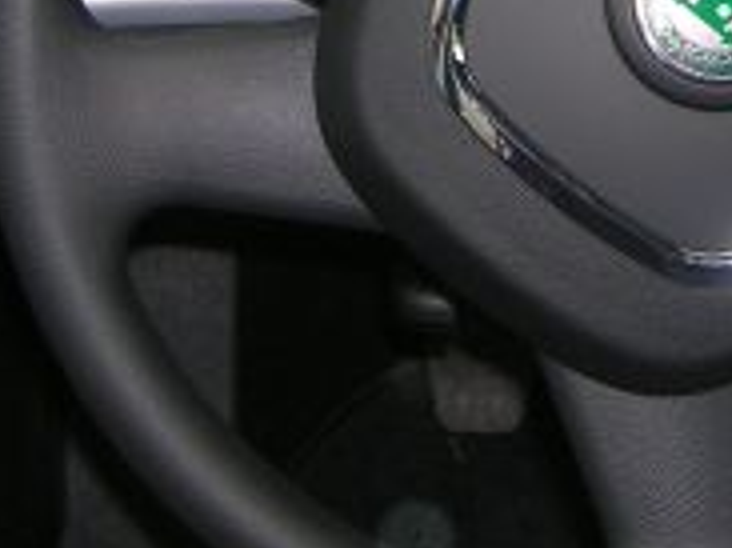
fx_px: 2515
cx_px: 544
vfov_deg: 12.2
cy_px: -82
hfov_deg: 16.5
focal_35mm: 119
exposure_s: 1/60.1
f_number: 2.9
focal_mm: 5.7
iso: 50
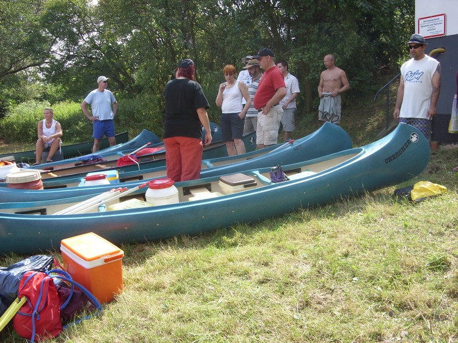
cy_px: 172
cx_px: 229
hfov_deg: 49.0
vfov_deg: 37.7
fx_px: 503
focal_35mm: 38
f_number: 2.8
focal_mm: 6.3
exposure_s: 1/369
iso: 50
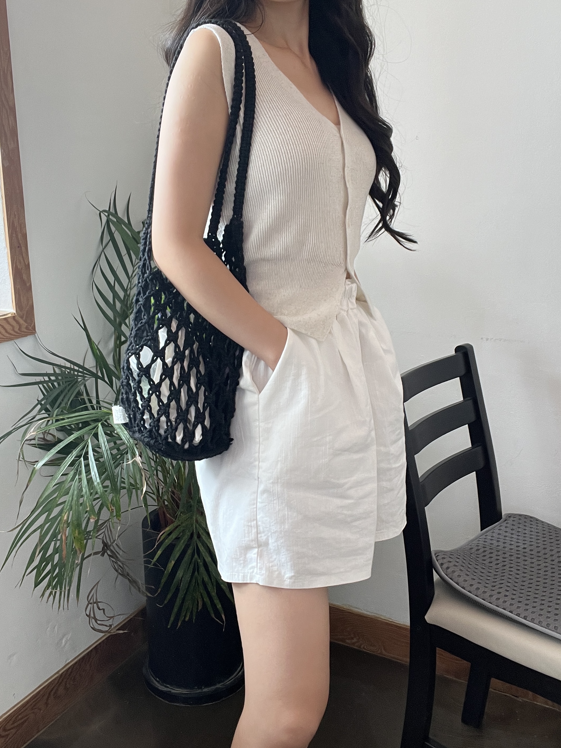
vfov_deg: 58.3
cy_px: 377
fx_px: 670
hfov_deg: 45.4
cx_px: 273
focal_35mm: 31
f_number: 2.2
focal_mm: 2.71
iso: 64
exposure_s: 1/60
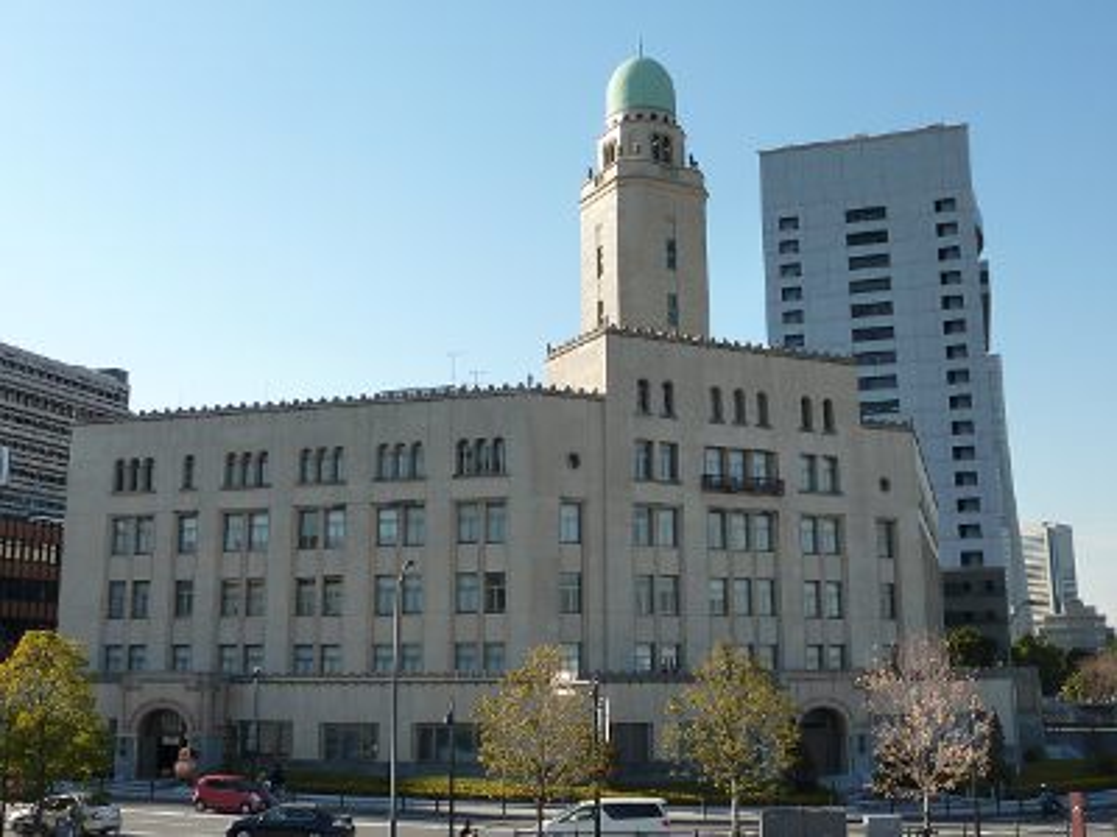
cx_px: 558
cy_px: 418
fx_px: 1226
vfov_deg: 37.7
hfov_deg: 49.0
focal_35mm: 38
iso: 125
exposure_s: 1/500
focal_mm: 4.4
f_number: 4
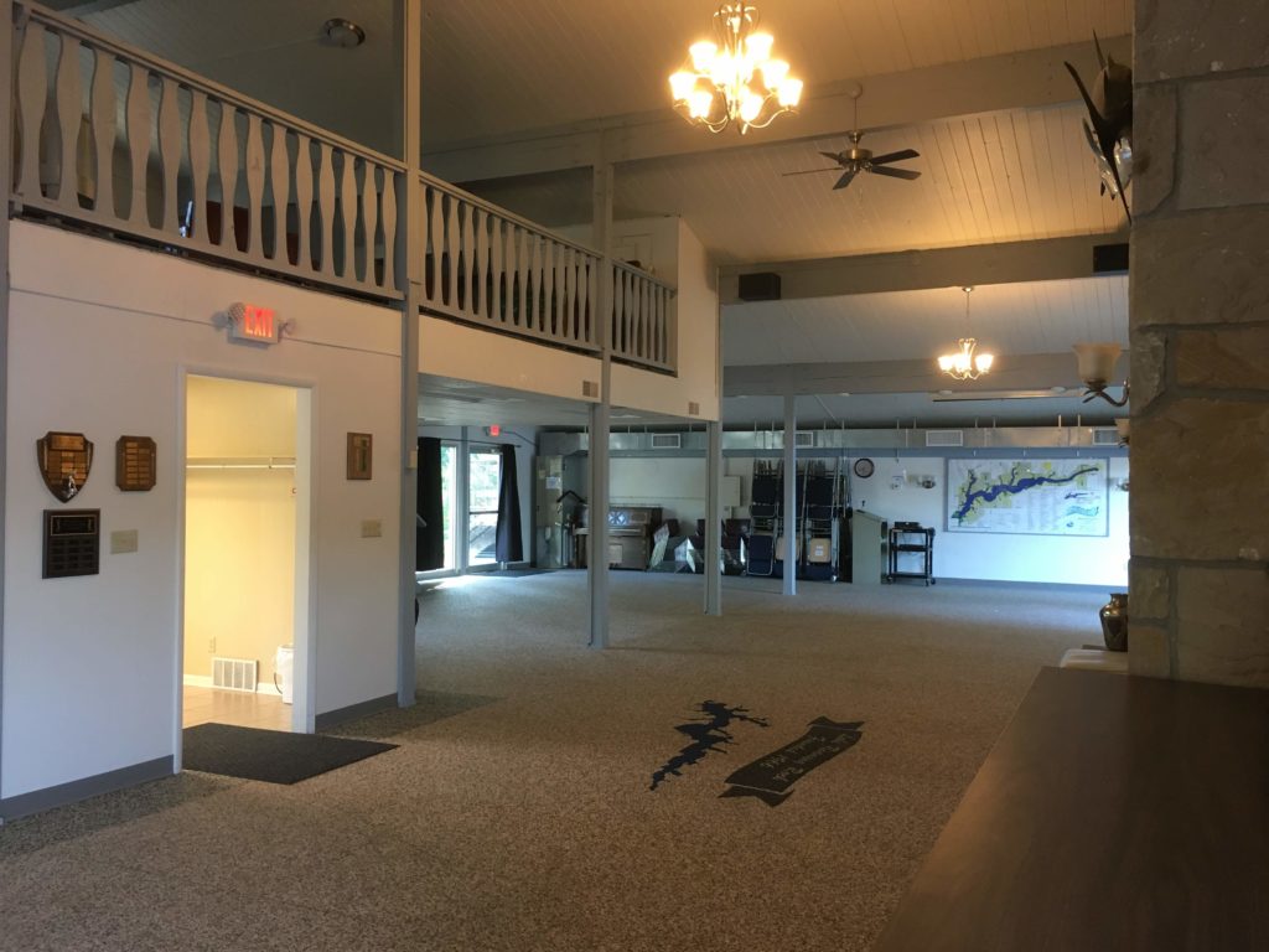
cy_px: 476
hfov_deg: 61.7
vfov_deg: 48.2
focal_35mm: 29
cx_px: 634
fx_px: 1063
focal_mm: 4.15
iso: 100
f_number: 2.2
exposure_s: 1/30
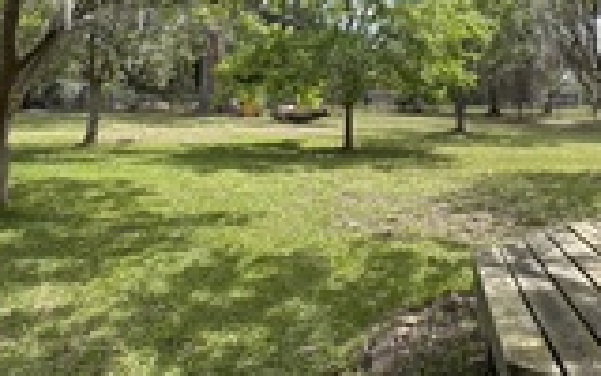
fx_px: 606
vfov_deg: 32.9
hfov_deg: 50.5
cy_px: 45
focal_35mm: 37
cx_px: 455
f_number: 2.2
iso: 50
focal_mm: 2.22
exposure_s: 1/921
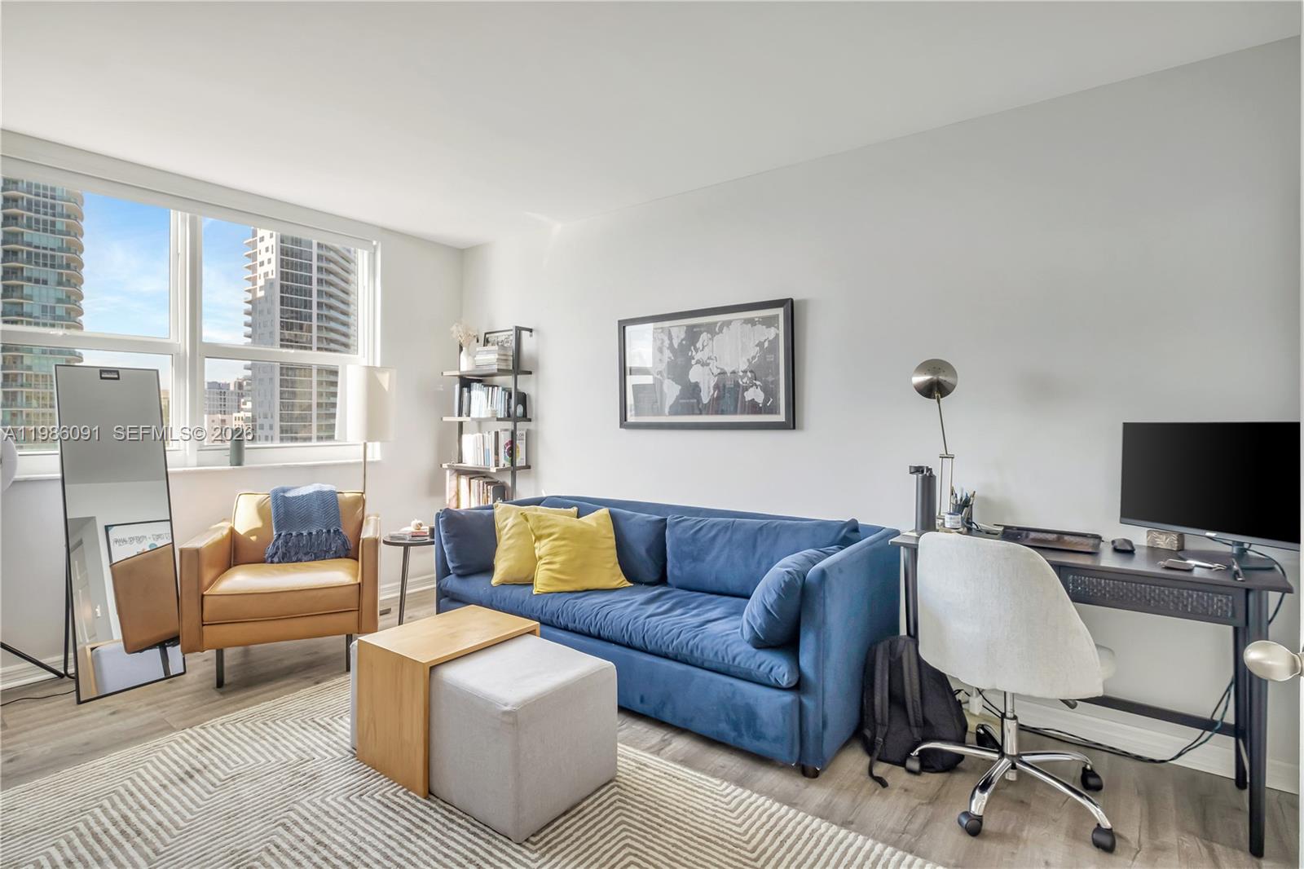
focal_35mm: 17
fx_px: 616
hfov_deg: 93.3
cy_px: 434
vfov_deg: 70.4
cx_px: 652
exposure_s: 1/80
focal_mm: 11
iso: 800
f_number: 8
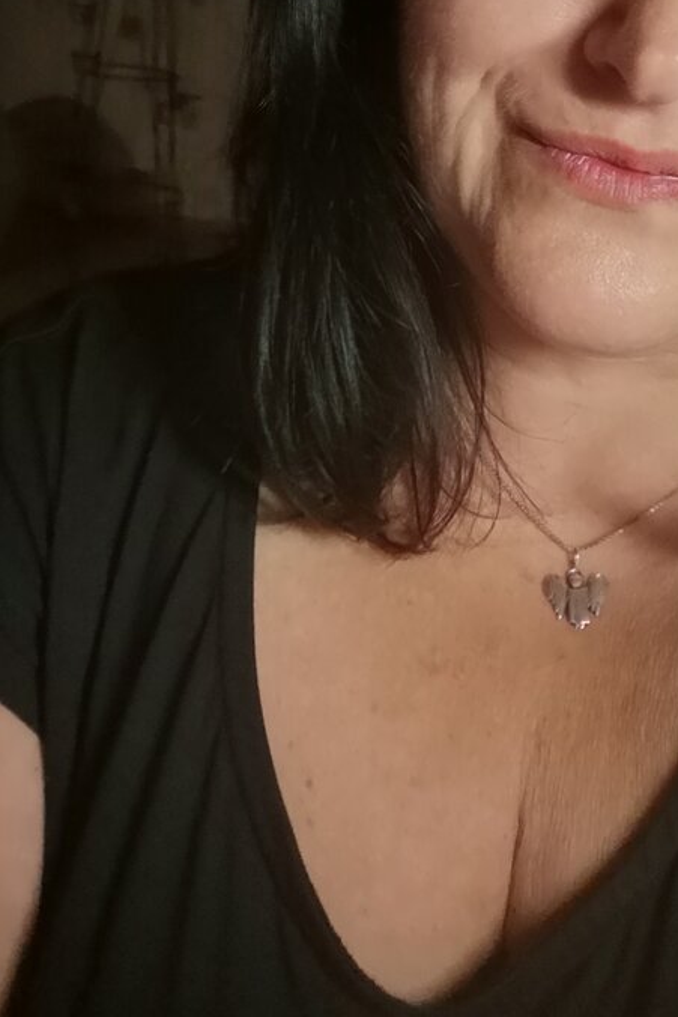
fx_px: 1355
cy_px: 162
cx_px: 531
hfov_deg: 27.6
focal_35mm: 48
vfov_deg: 39.0
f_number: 2
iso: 640
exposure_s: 1/16.7
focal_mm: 3.36
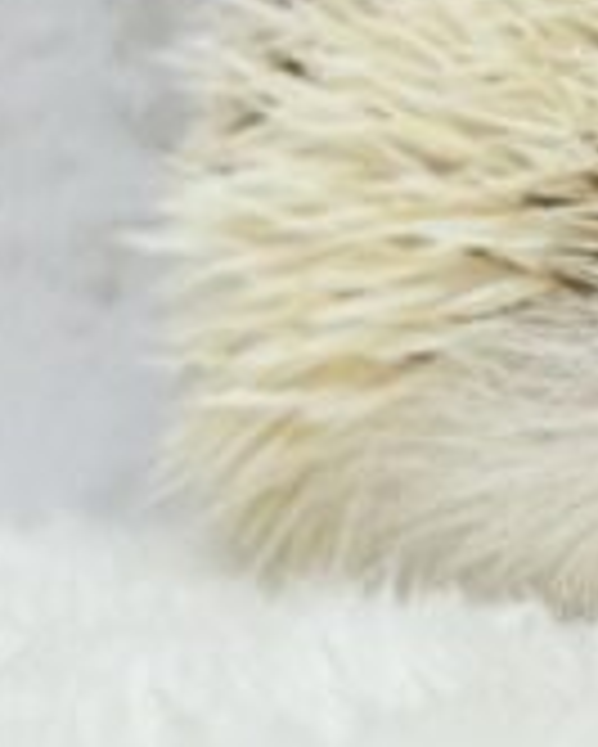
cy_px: 148
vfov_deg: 9.8
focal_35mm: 196
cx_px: 1120
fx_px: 4332
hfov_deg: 7.6
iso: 40
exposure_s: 1/50
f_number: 1.6
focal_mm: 5.96
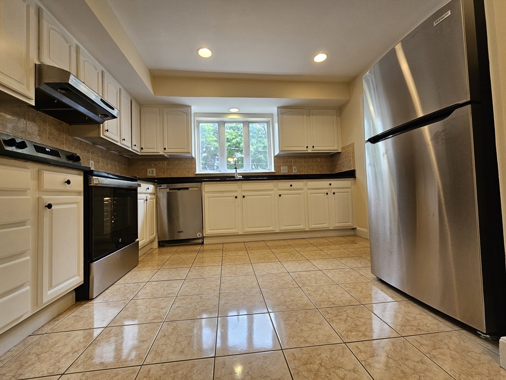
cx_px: 253
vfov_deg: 89.9
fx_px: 190
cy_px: 190
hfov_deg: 106.2
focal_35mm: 13
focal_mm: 2.2
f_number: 2.2
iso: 160
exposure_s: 1/60
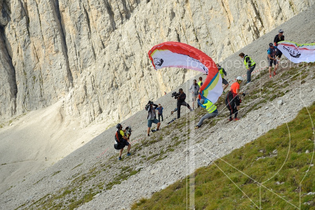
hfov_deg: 30.5
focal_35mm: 66
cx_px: 158
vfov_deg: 20.6
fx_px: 577
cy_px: 105
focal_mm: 66
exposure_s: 1/800
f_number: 3.2
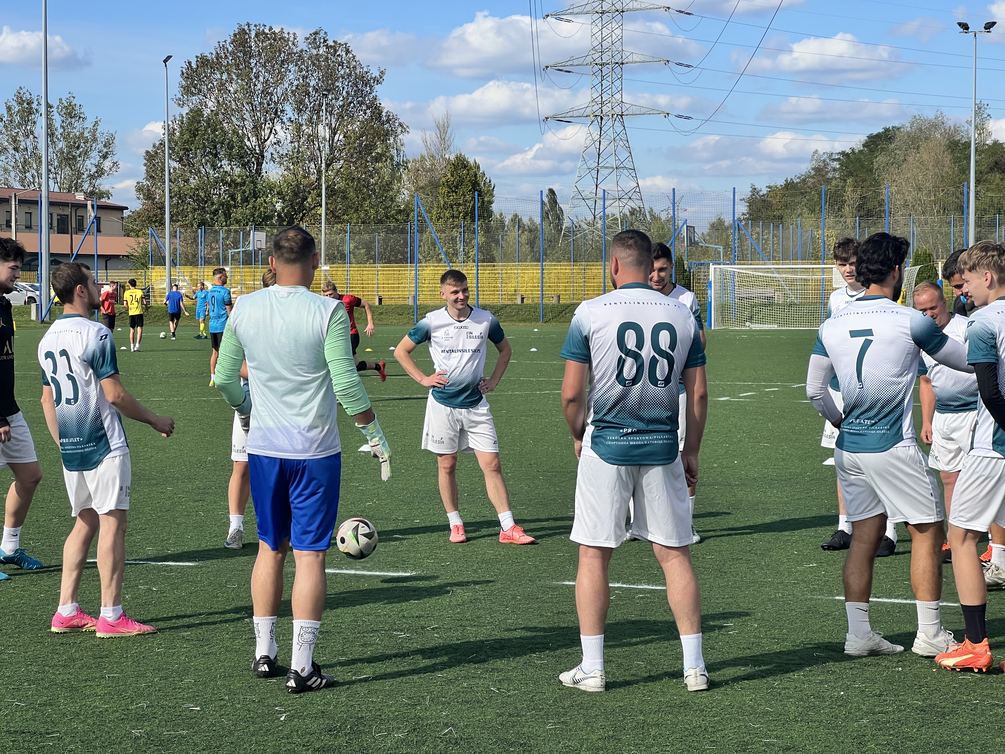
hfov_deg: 25.3
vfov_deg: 19.1
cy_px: 377
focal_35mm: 77
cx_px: 502
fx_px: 2236
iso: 32
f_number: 2.8
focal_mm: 9
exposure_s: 1/681
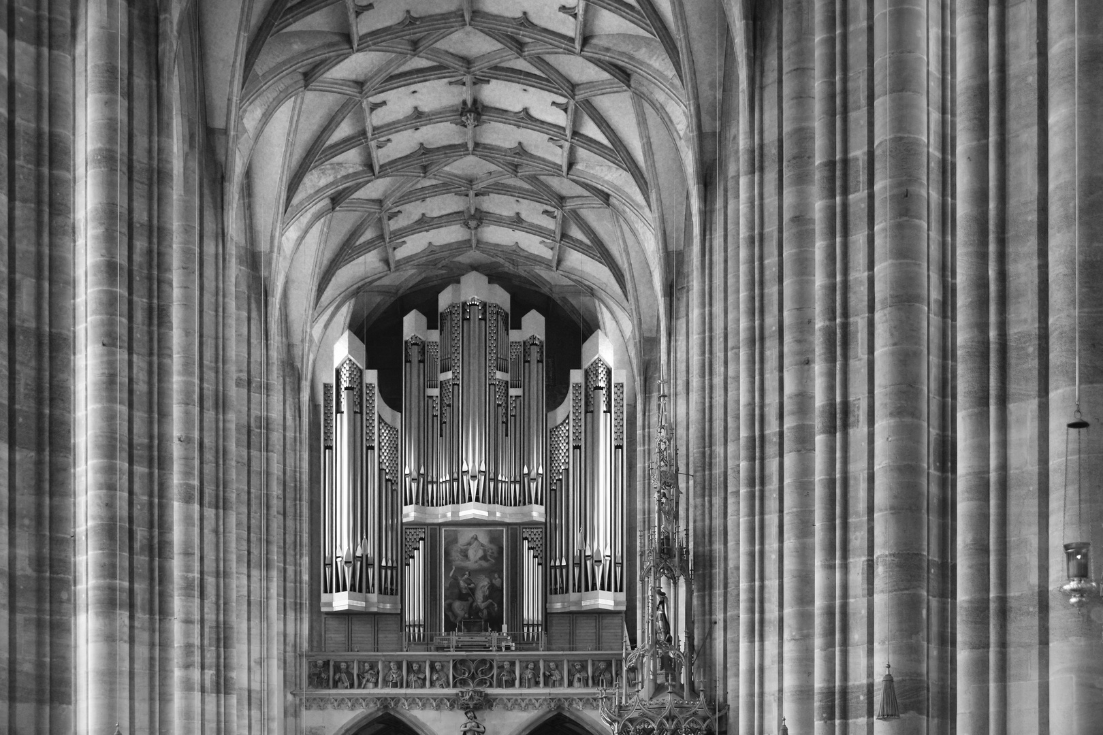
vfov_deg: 24.2
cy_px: 368
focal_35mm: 56
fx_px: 1716
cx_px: 552
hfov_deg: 35.6
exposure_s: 1/60
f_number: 4.5
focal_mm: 56
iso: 720
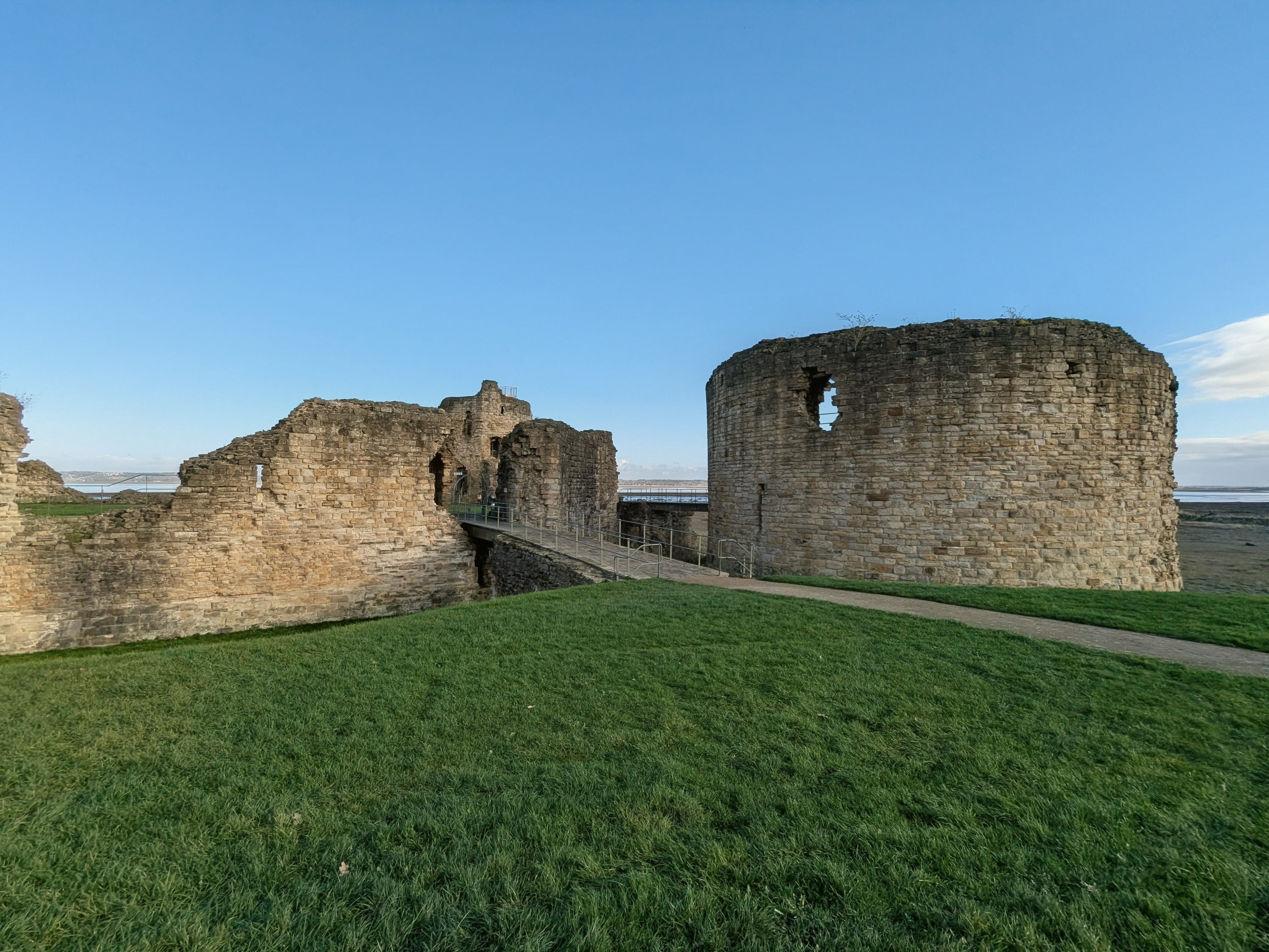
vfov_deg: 78.1
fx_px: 587
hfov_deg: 94.5
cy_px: 476
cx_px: 634
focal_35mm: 16
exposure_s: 1/1094
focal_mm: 2.35
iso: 46
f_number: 2.2
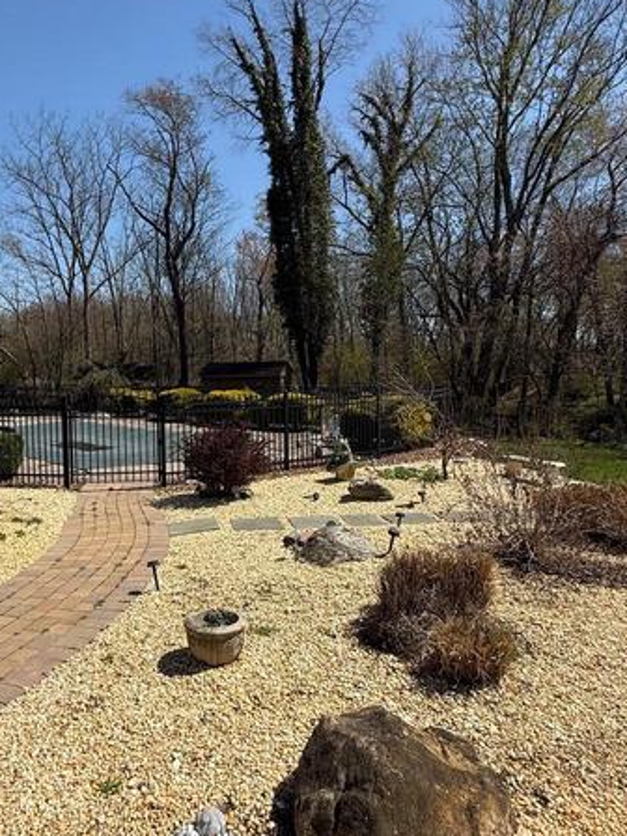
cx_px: 241
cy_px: 394
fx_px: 580
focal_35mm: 24
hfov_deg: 56.2
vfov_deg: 71.5
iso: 50
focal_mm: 2.22
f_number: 2.2
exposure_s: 1/2320
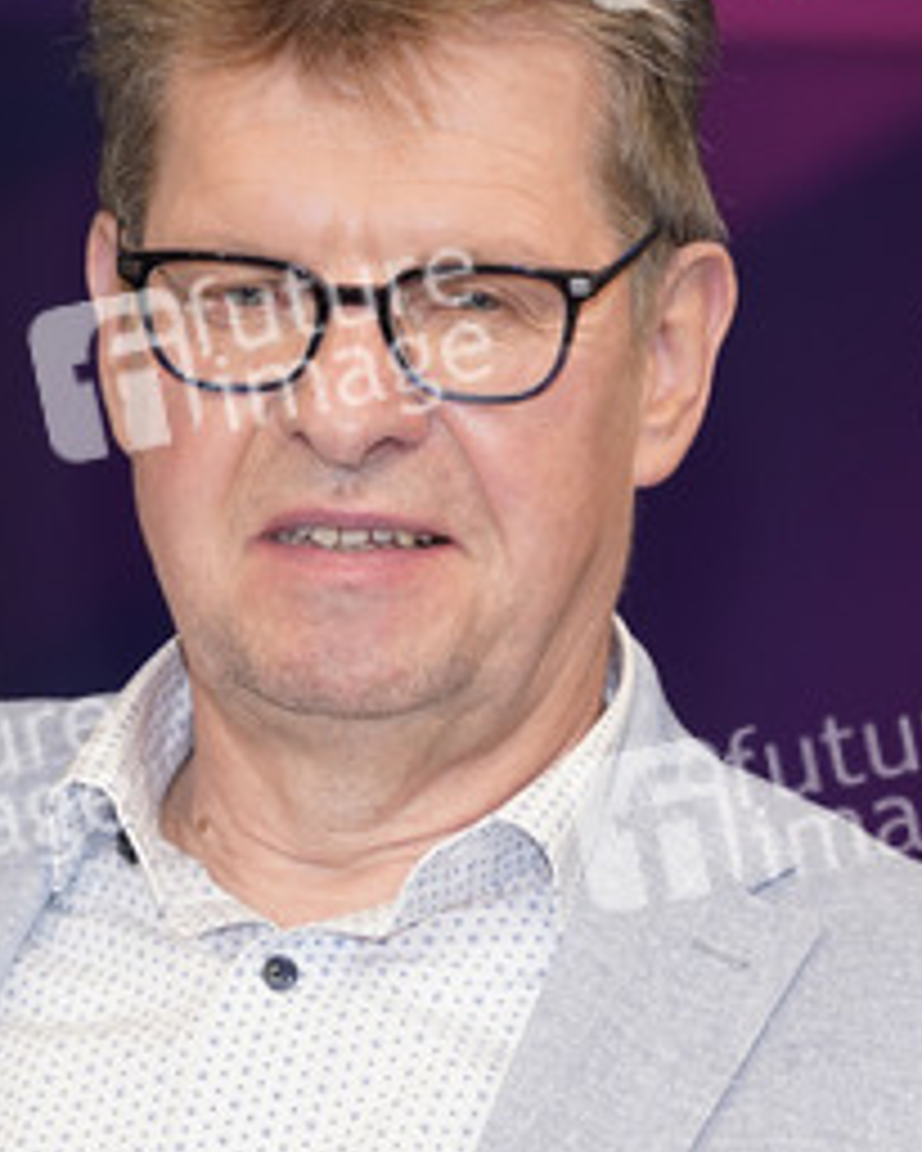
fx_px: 3988
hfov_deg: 13.2
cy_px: 580
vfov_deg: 16.4
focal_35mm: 117
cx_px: 391
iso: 2000
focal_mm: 80
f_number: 5.6
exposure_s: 1/160
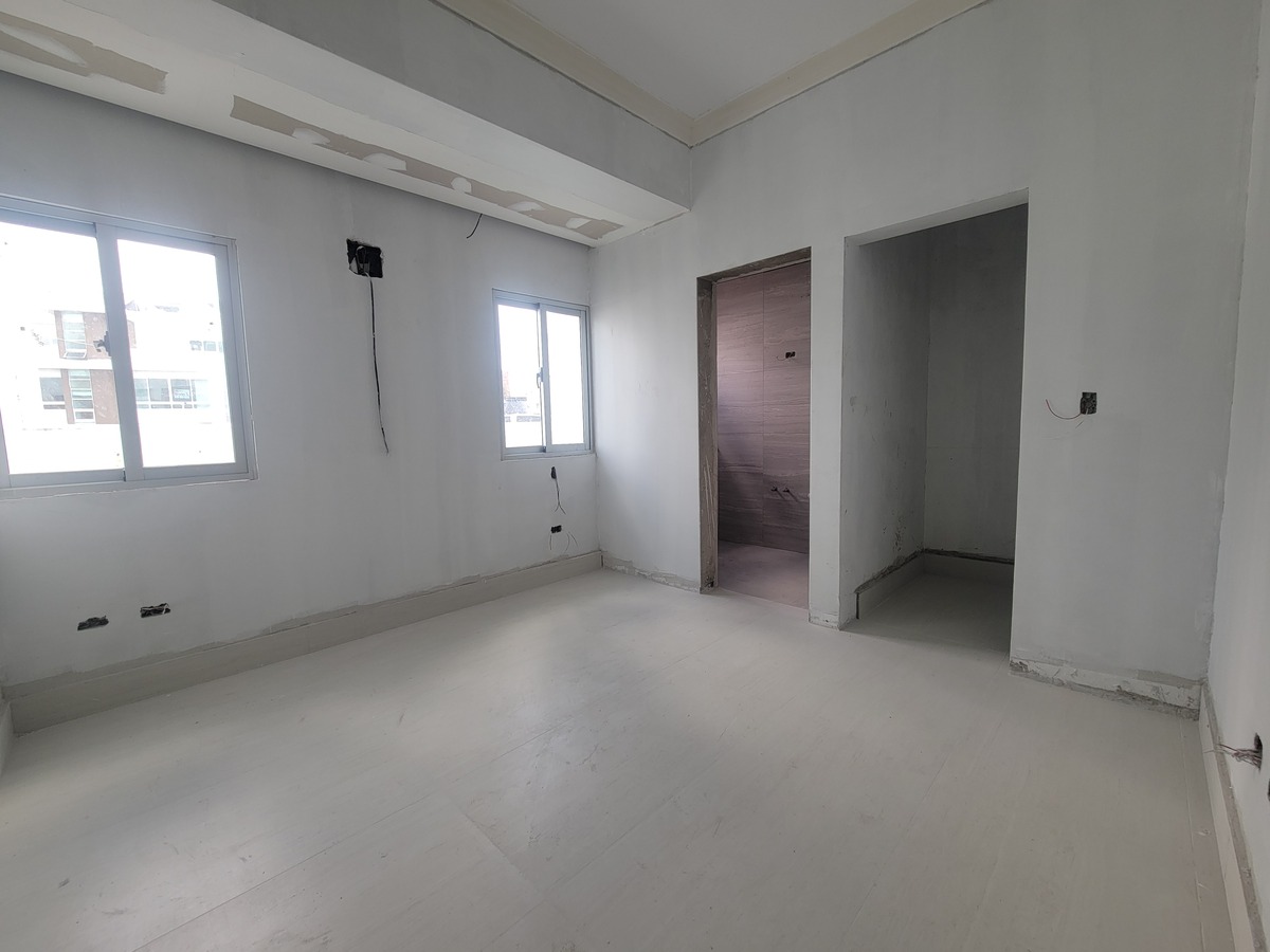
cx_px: 635
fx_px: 477
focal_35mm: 13
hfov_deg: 106.2
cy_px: 476
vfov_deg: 89.9
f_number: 2.2
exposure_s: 1/121
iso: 50
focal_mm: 2.2
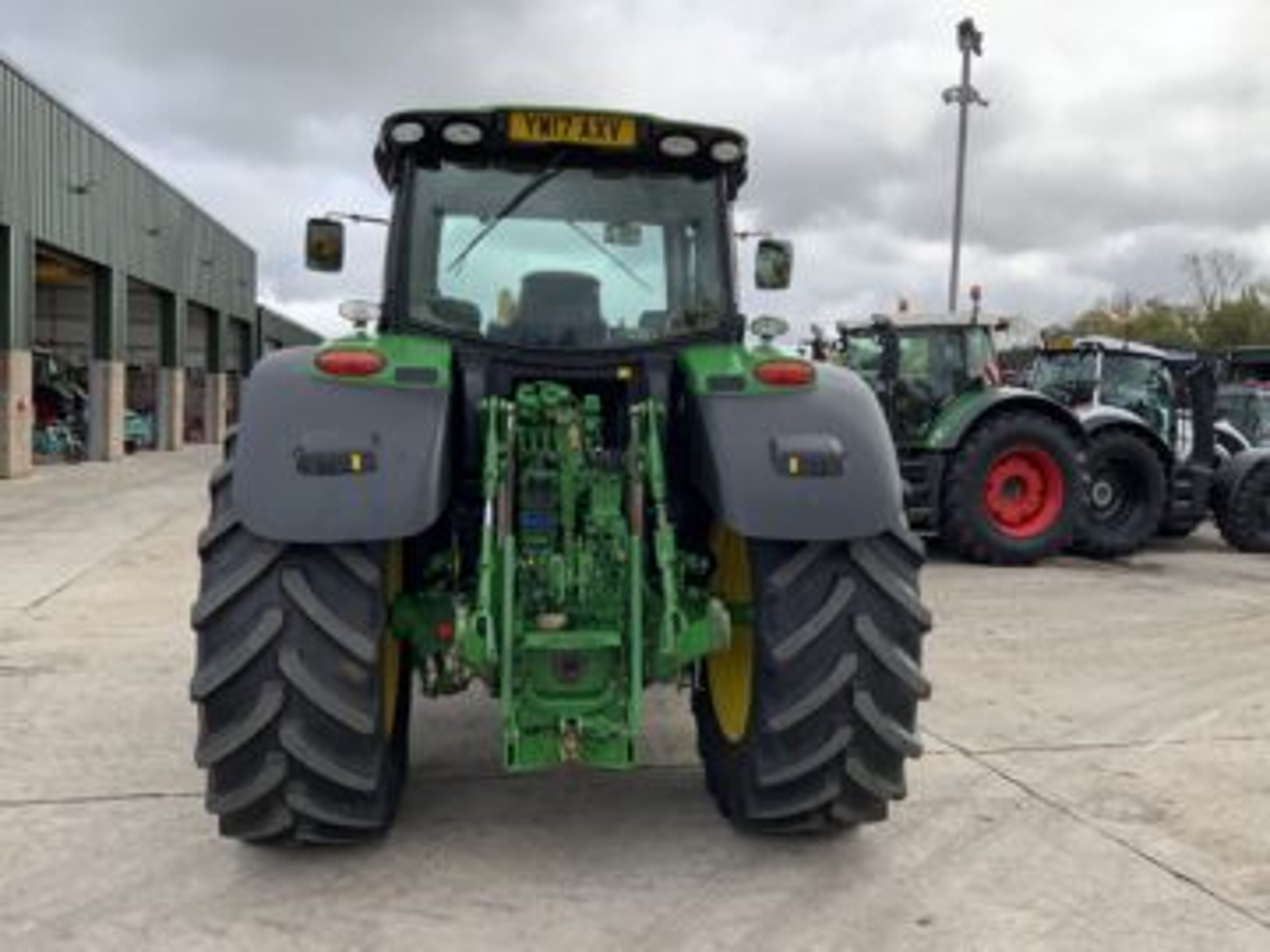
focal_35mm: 29
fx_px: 1064
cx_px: 635
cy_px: 476
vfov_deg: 48.2
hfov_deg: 61.7
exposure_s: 1/642
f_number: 1.8
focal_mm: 3
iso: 16
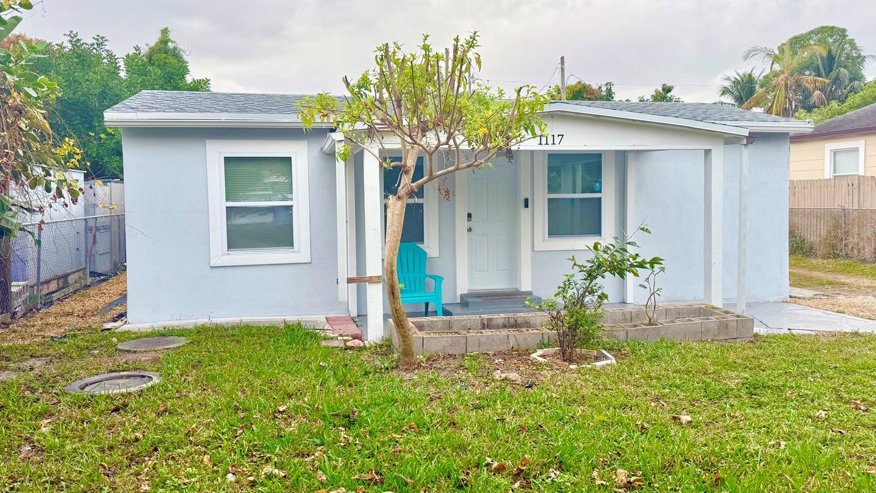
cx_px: 439
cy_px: 228
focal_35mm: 29
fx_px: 673
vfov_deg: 40.1
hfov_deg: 66.1
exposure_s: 1/750
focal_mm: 6.76
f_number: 1.78
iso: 80
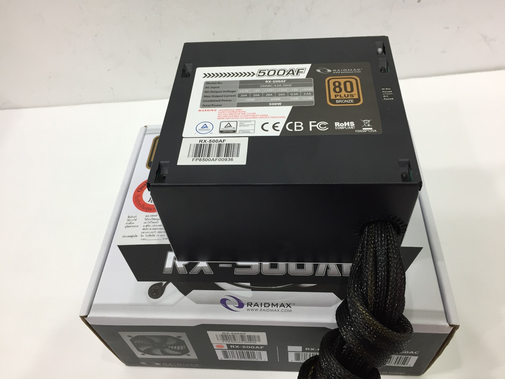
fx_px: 423
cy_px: 190
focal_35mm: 29
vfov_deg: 48.2
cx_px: 252
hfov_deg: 61.7
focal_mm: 4.15
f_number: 2.2
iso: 80
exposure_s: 1/33
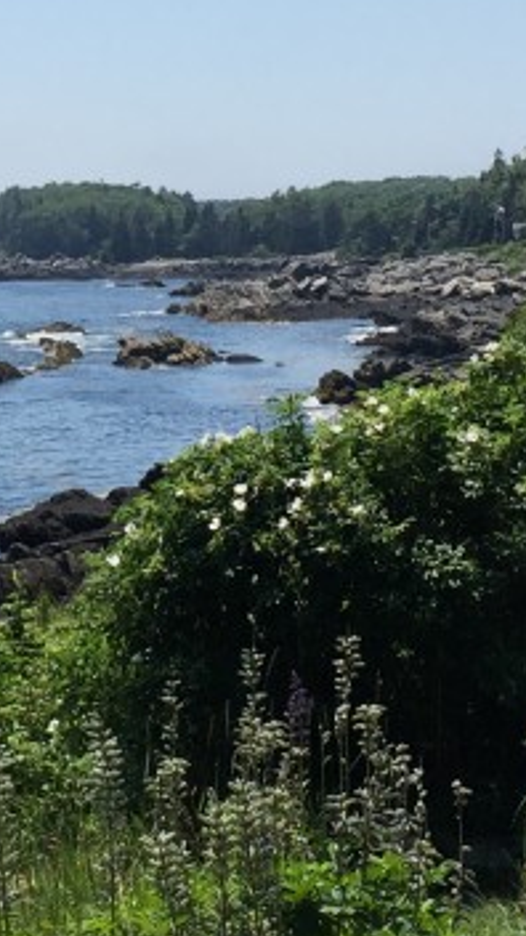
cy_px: 250
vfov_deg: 20.2
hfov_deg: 11.4
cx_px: -19
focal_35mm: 105
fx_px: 2604
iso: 32
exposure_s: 1/2475
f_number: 2.2
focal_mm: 4.15
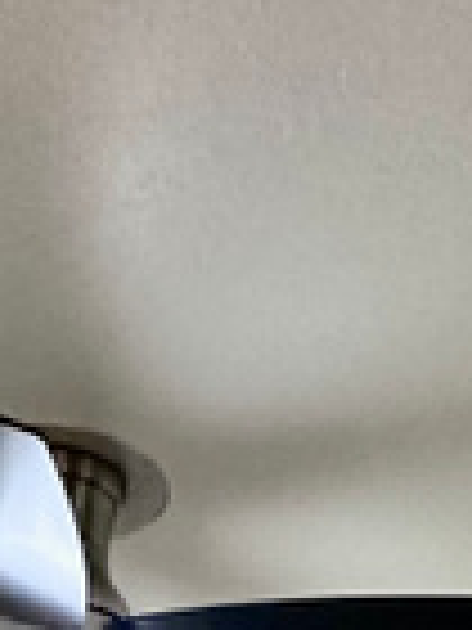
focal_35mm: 77
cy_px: 1570
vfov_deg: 14.4
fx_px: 1400
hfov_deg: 19.0
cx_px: 108
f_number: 2.2
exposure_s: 1/60
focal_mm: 2.22
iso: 320
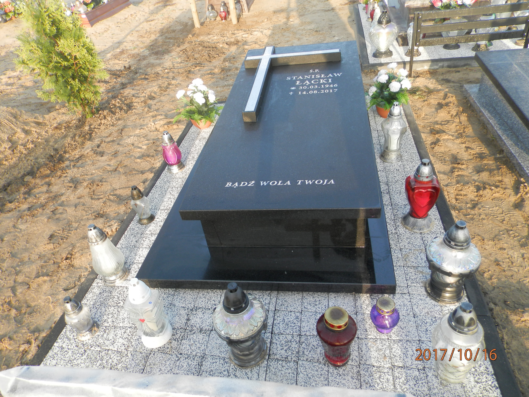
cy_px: 198
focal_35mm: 25
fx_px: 382
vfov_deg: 54.9
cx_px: 264
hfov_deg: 69.4
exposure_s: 1/125
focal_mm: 4.5
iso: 80
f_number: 3.1
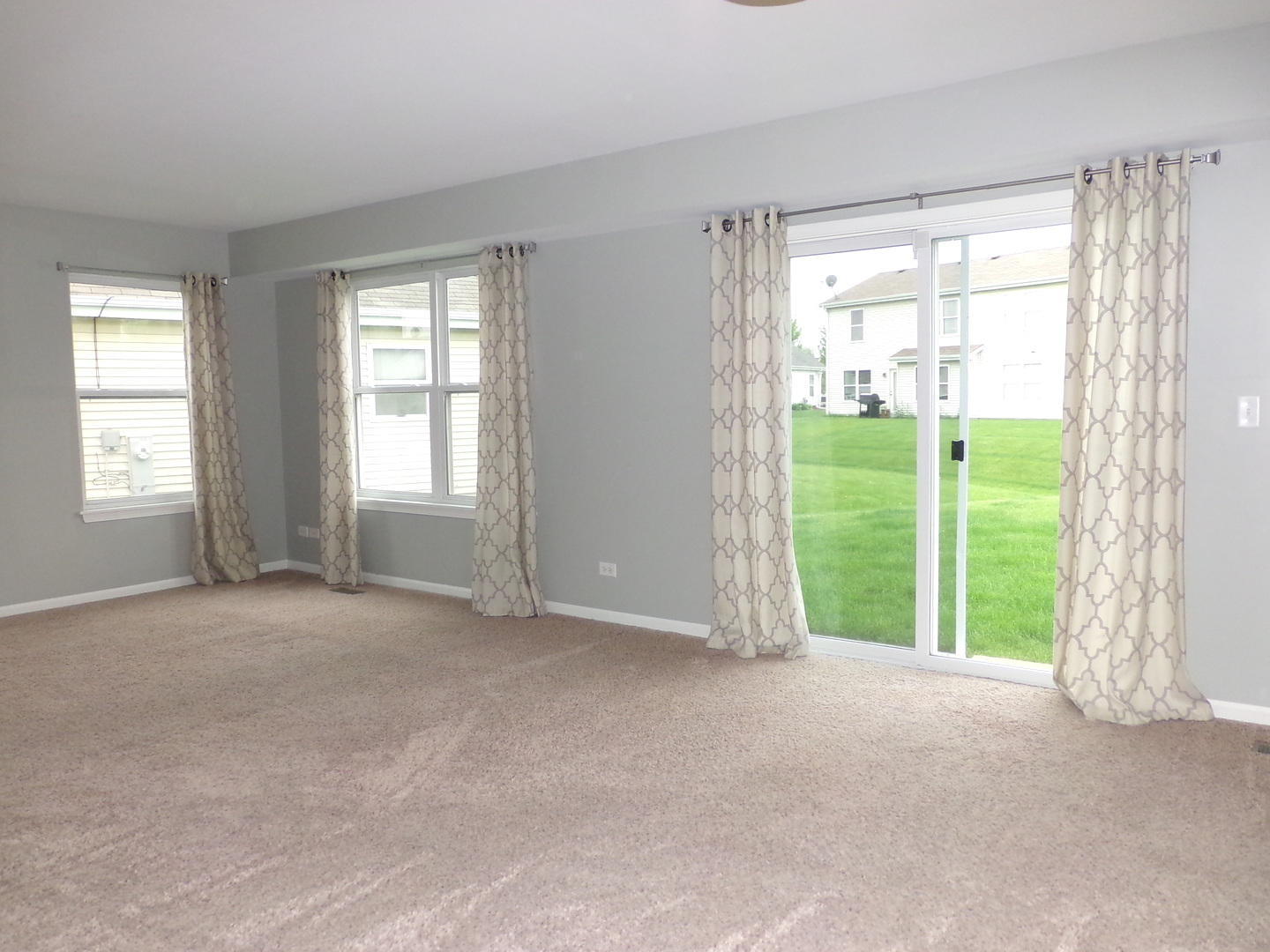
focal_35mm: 26
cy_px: 476
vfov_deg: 53.1
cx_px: 635
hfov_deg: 67.3
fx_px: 954
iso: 200
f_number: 3.2
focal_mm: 4.7
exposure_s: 1/200
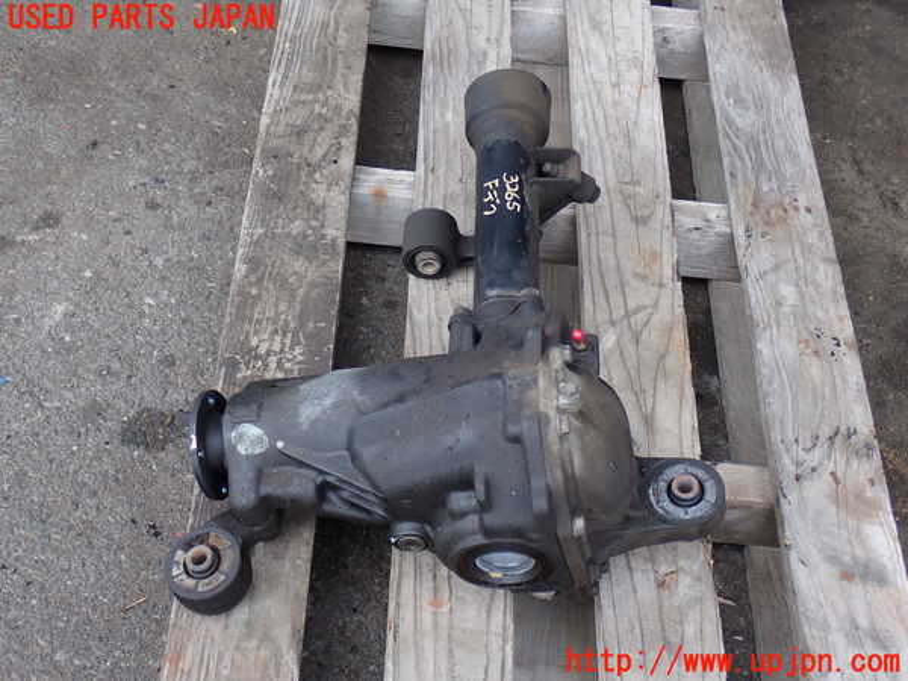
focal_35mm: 50
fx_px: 1312
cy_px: 340
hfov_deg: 38.2
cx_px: 454
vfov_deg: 29.1
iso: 160
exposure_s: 1/100
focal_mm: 9.01
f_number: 3.2
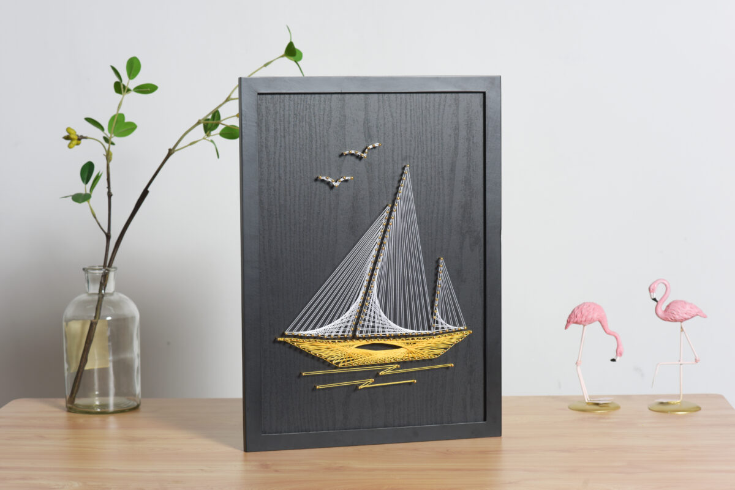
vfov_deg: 16.1
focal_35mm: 85
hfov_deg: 23.9
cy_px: 245
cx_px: 368
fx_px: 1736
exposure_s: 1/125
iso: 200
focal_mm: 85
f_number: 6.3
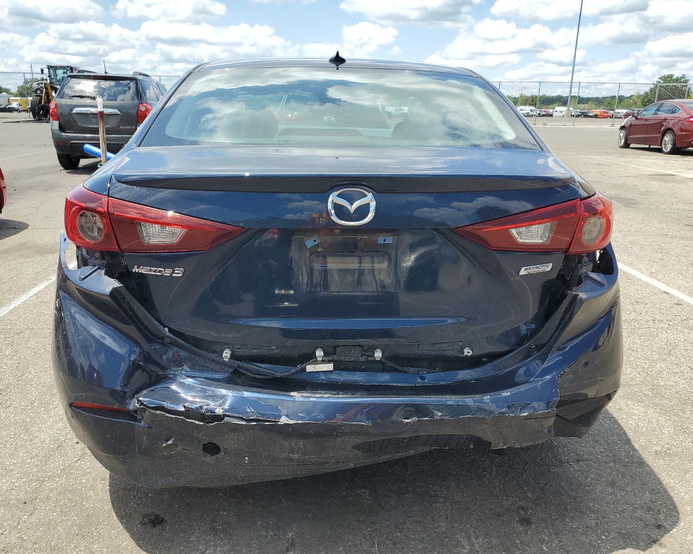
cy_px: 278
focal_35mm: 28
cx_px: 334
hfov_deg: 62.2
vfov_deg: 51.5
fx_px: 574
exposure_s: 1/2000
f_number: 1.5
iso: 50
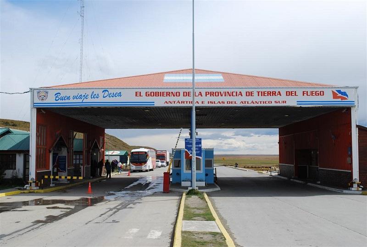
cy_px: 124
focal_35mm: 39
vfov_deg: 34.4
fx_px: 398
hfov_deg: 49.5
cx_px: 184
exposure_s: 1/250
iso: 100
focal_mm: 26
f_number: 8
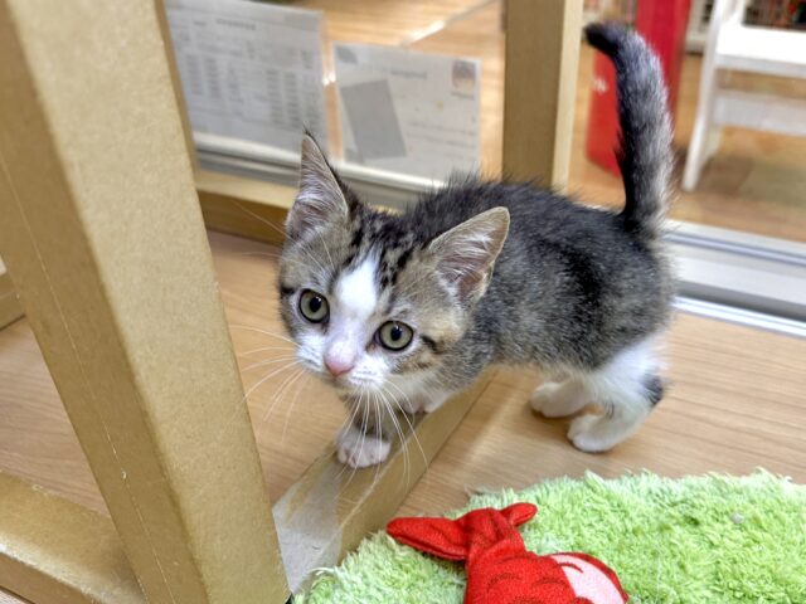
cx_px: 403
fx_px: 559
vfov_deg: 56.8
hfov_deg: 71.6
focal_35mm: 24
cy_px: 302
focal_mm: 6.86
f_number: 1.78
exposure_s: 1/100
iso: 80
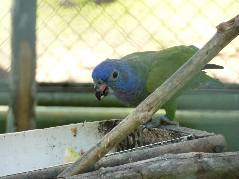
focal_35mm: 300
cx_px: 120
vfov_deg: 5.0
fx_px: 2071
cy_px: 90
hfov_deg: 6.6
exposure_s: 1/125
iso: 320
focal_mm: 49.2
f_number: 4.9
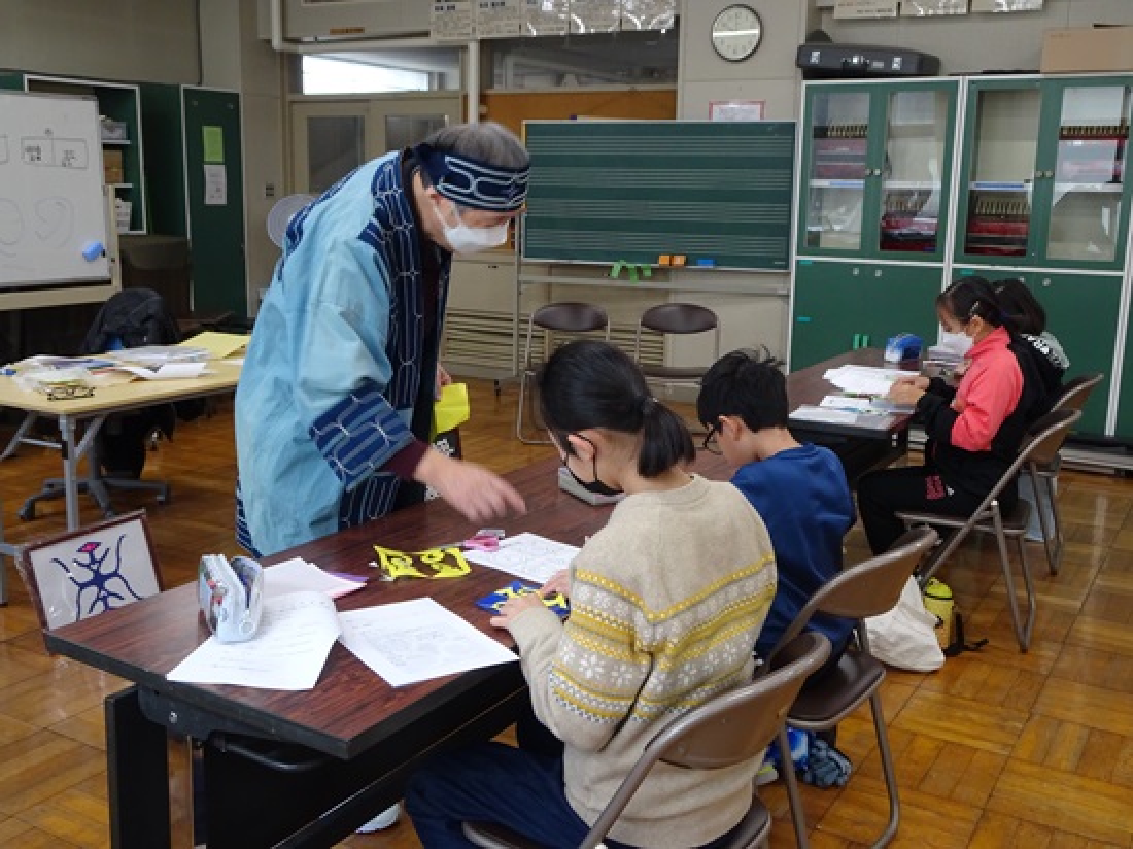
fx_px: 1112
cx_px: 566
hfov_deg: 54.0
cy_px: 424
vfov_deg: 41.8
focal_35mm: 34
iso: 250
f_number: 4
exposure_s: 1/40
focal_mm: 5.79
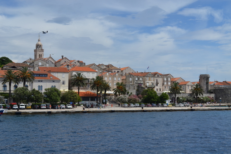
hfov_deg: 43.6
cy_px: 77
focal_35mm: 45
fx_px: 289
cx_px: 116
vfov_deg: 29.9
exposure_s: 1/250
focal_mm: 30
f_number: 8
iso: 100
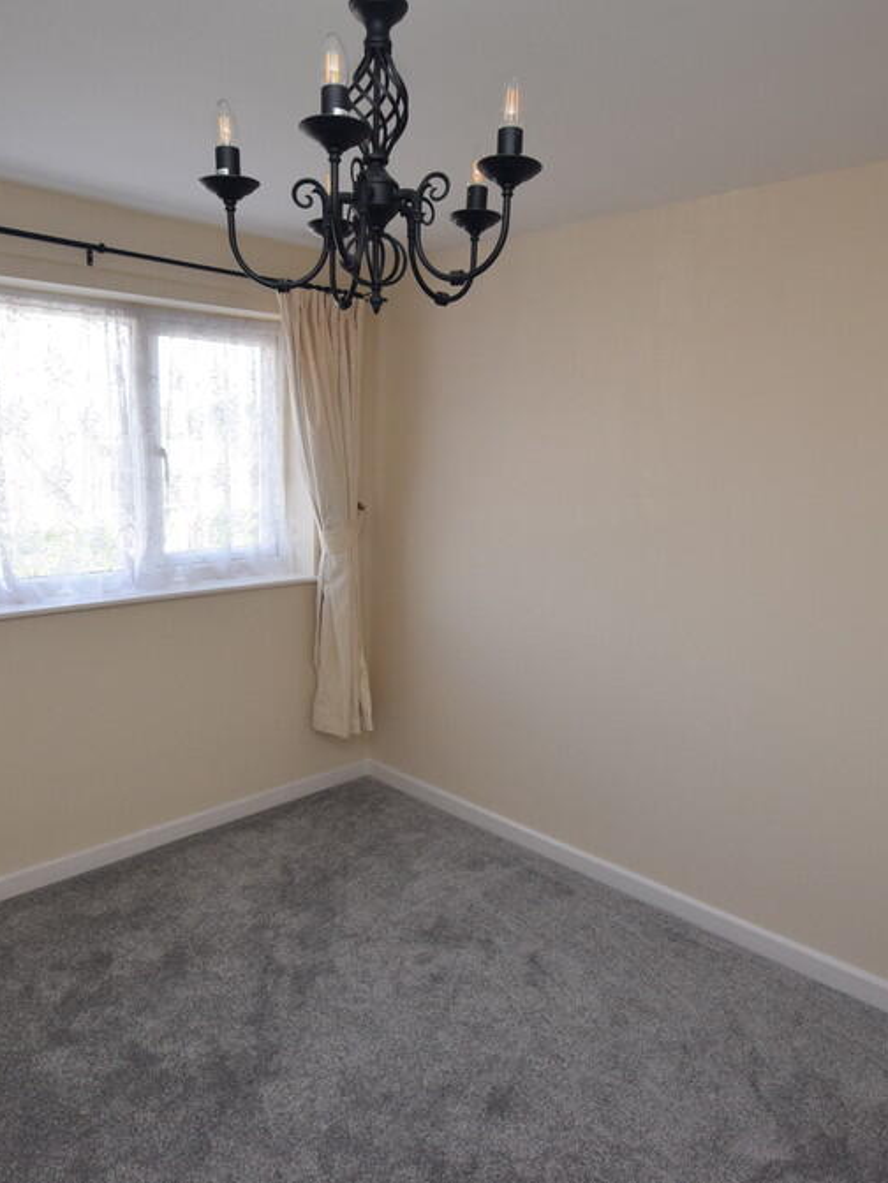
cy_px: 586
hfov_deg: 61.0
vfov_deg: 76.4
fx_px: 752
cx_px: 414
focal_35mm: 22
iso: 800
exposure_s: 1/100
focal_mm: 10
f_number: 5
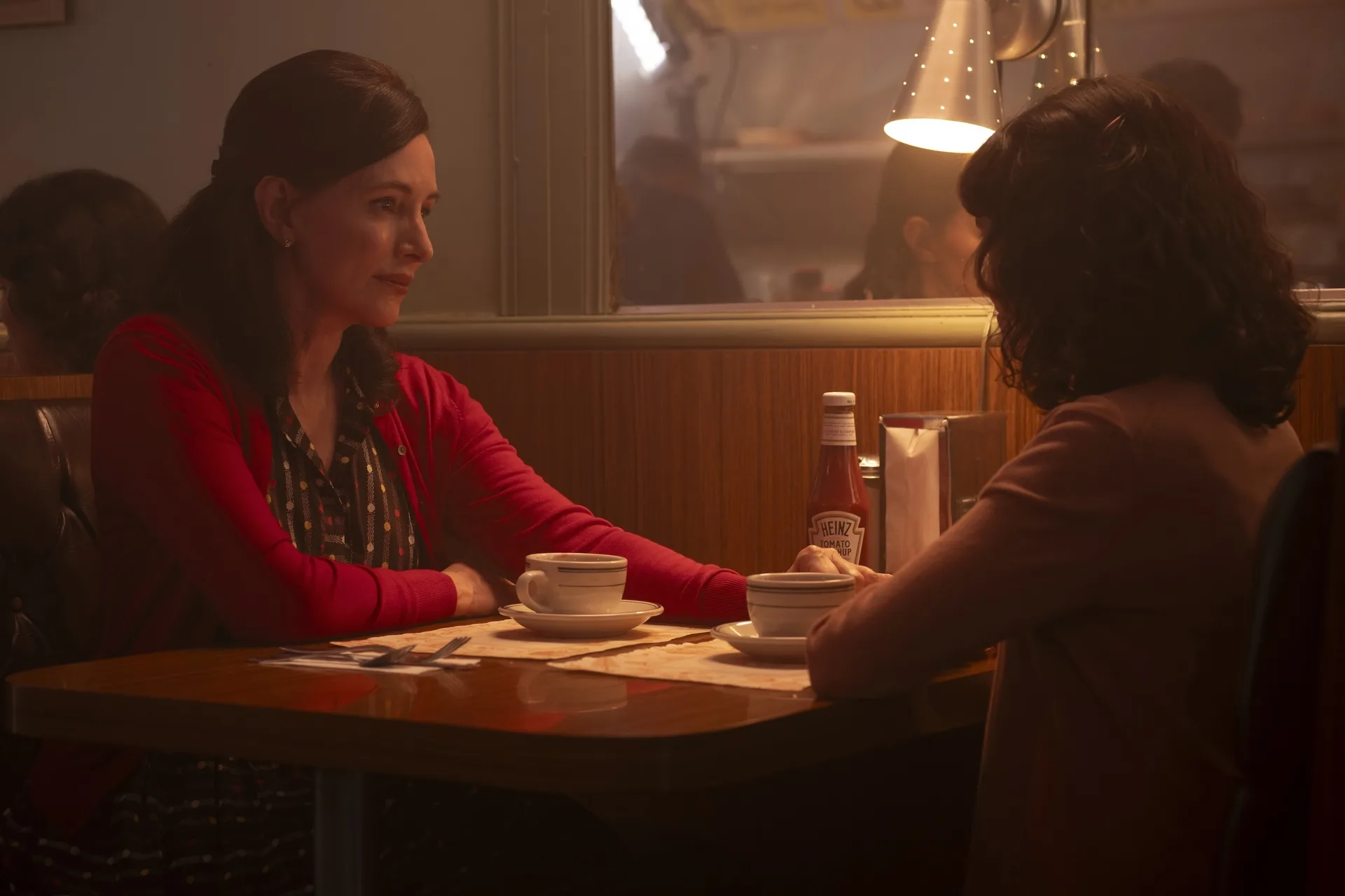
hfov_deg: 27.0
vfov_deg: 18.2
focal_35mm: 75
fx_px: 2802
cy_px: 448
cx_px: 672
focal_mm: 50
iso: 640
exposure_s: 1/125
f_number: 3.2
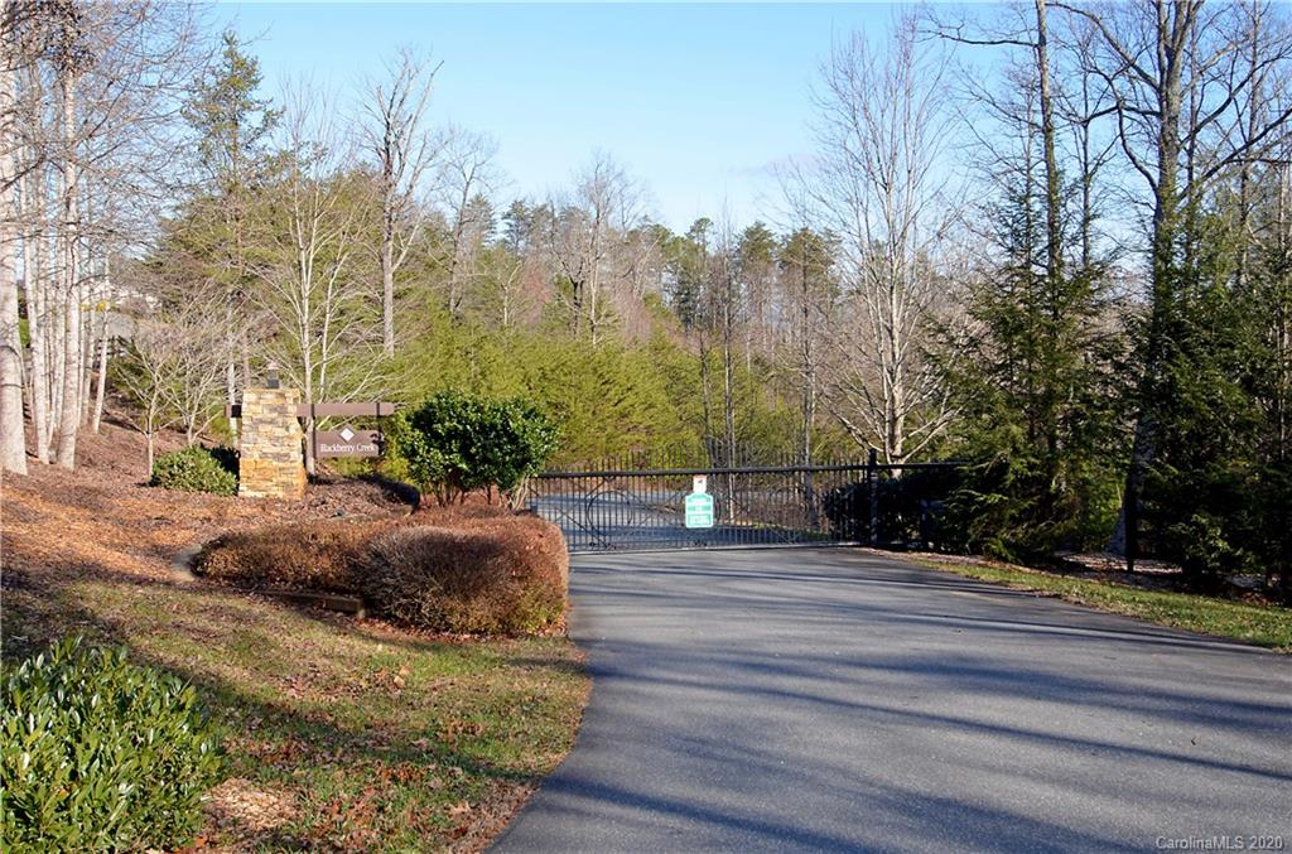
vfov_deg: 36.7
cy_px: 427
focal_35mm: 36
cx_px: 646
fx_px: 1289
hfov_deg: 53.3
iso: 100
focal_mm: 24
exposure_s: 1/250
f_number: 6.3
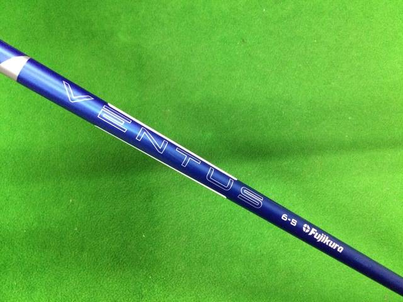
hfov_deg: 58.4
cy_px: 151
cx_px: 202
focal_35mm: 31
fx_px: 361
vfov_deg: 45.4
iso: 200
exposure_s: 1/24
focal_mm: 3.3
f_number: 2.4
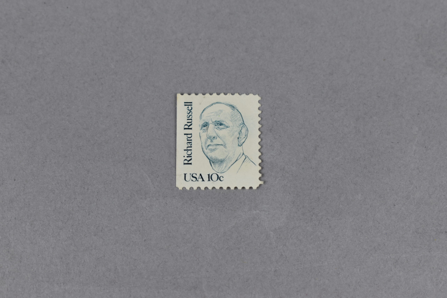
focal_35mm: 82
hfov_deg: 24.6
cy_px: 149
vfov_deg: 16.6
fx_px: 1024
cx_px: 224
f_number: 7.1
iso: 400
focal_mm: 55
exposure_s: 1/125
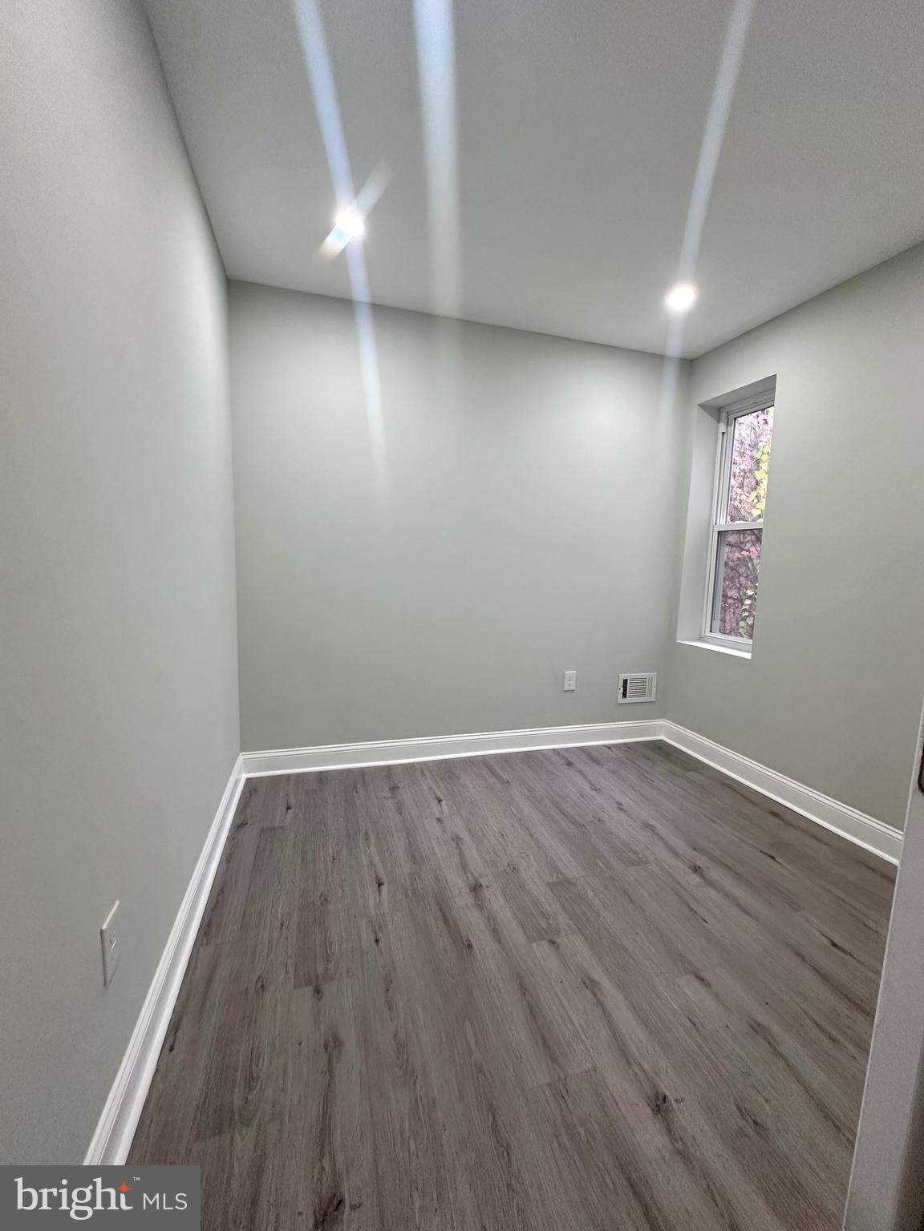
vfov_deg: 102.1
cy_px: 616
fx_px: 498
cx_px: 462
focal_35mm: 14
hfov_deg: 85.7
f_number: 2.2
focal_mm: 2.22
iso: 200
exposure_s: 1/120
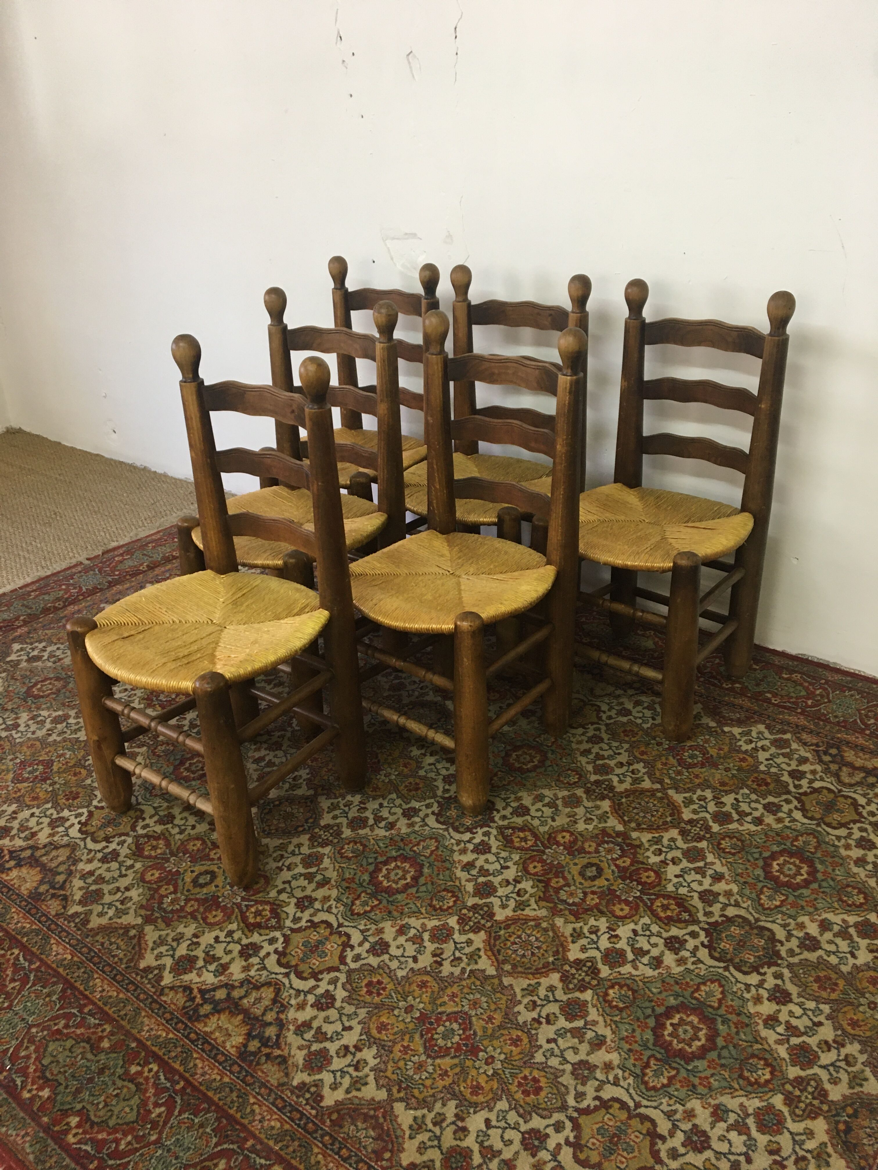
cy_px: 585
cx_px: 439
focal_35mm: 29
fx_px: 981
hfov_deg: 48.2
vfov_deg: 61.7
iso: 125
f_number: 2.2
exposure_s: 1/33
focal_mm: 4.15
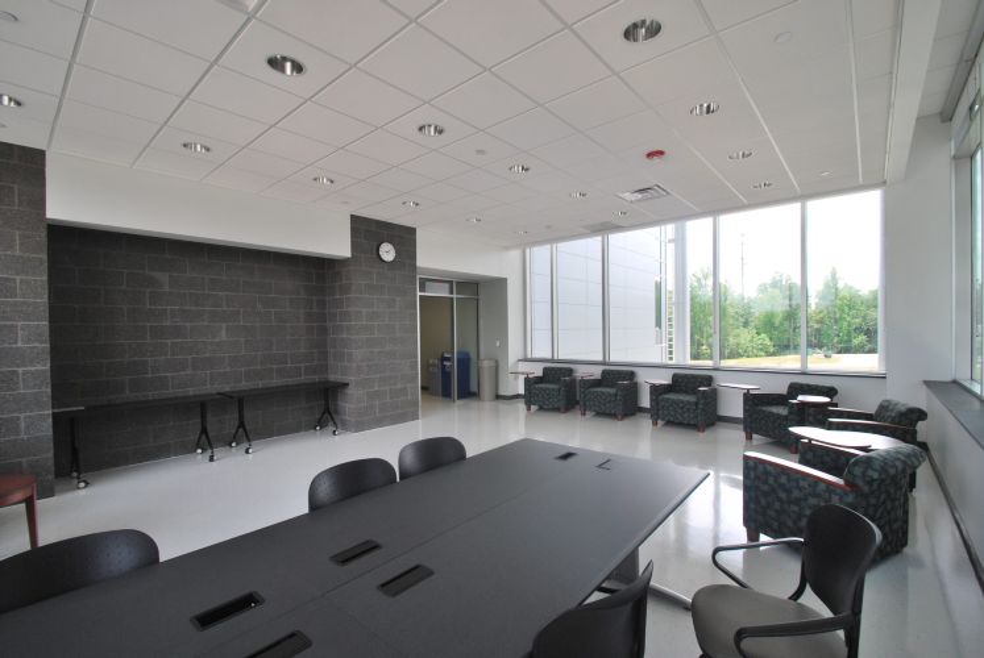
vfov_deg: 77.5
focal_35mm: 15
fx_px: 410
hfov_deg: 100.3
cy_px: 329
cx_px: 492
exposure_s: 1/80
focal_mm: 10
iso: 200
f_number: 8
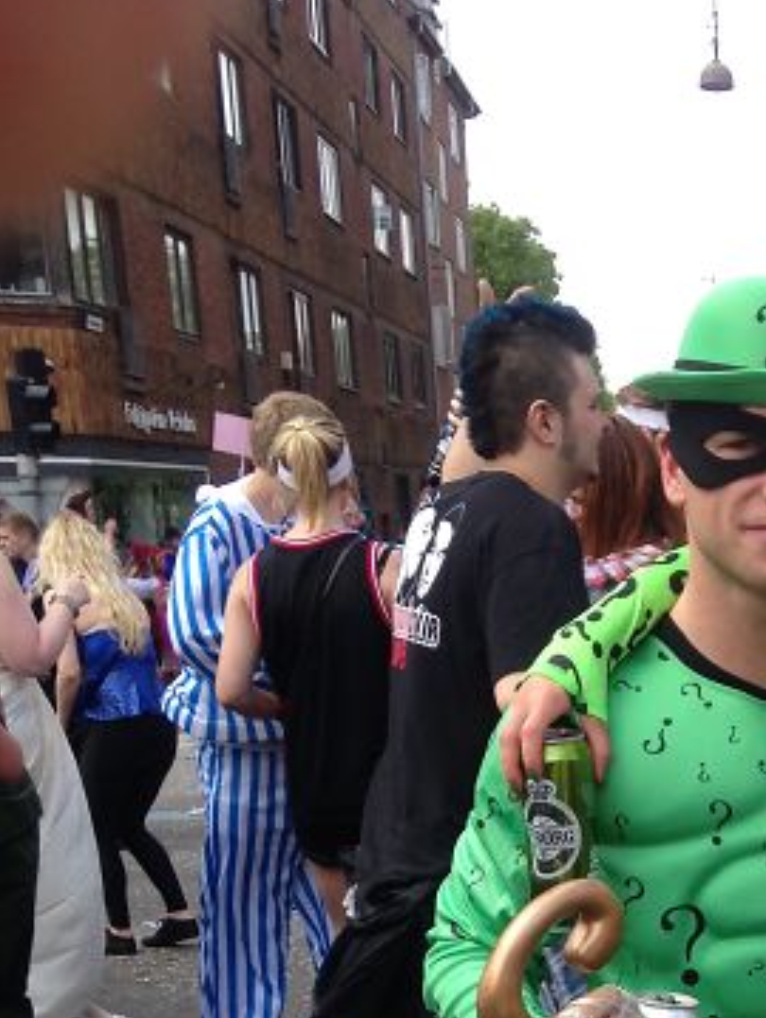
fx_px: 2179
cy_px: 1063
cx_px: 810
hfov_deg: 19.2
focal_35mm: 74
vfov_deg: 24.8
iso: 50
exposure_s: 1/452
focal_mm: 4.12
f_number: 2.4
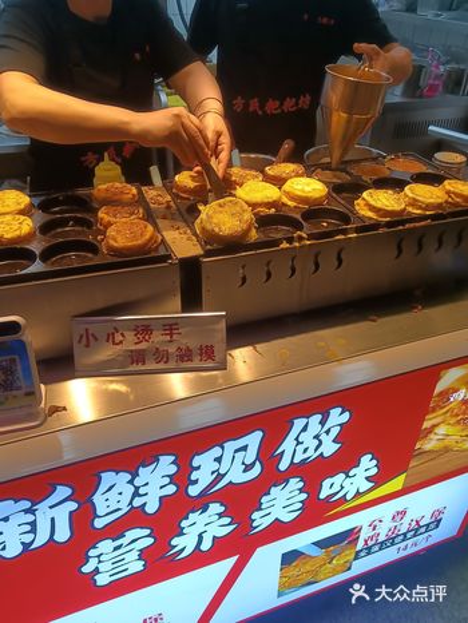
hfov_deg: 51.4
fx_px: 486
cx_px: 234
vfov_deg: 65.3
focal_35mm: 27
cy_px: 312
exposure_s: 1/909
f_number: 1.9
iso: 581
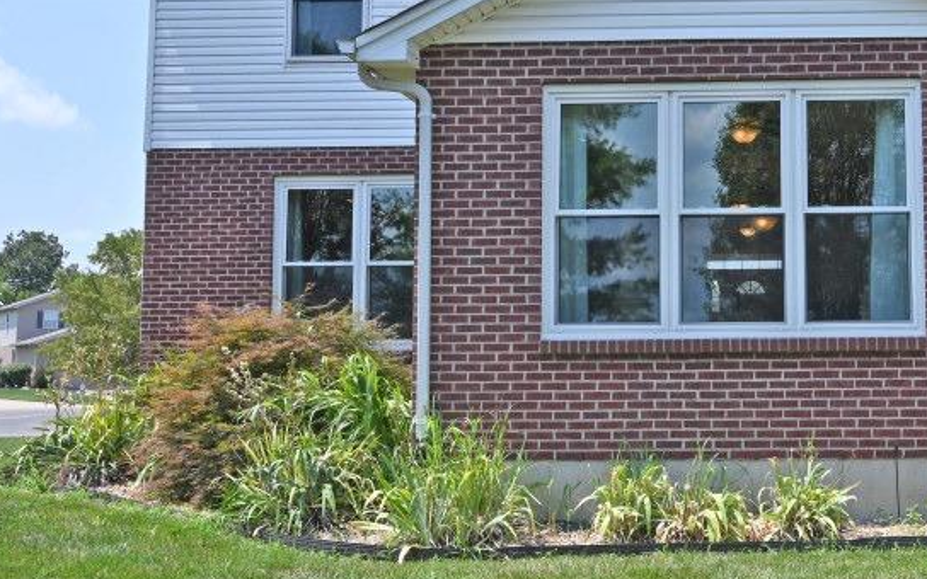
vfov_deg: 28.6
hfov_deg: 42.2
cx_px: 751
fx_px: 1137
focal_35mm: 45
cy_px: 274
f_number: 11
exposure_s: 1/160
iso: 100
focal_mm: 16
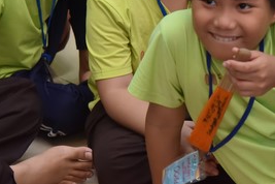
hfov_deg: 10.8
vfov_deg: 7.2
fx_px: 1451
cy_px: -39
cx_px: 163
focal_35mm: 190
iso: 2000
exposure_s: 1/125
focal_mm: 78
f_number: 5.6
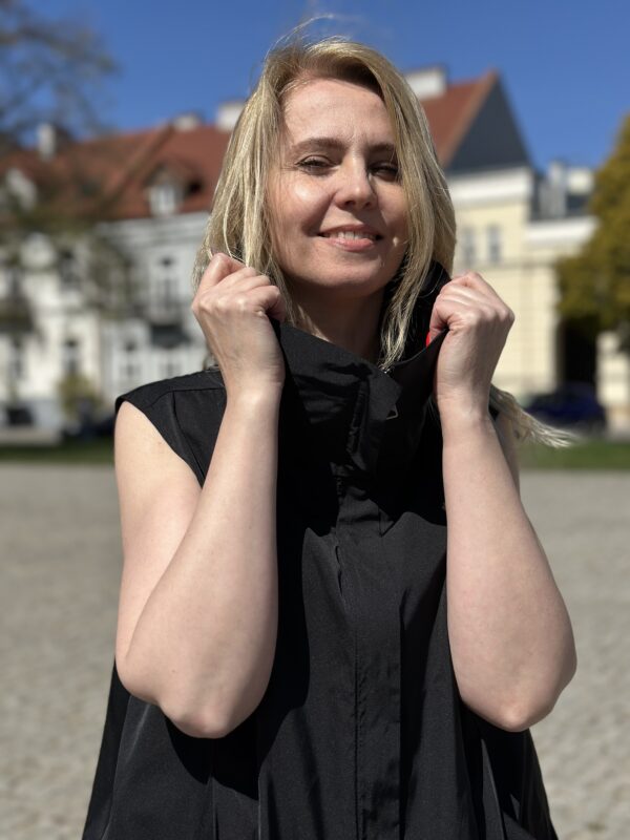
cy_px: 420
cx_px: 315
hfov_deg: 30.3
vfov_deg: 39.7
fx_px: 1165
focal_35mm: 48
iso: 80
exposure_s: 1/12048
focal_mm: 6.86
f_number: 1.78
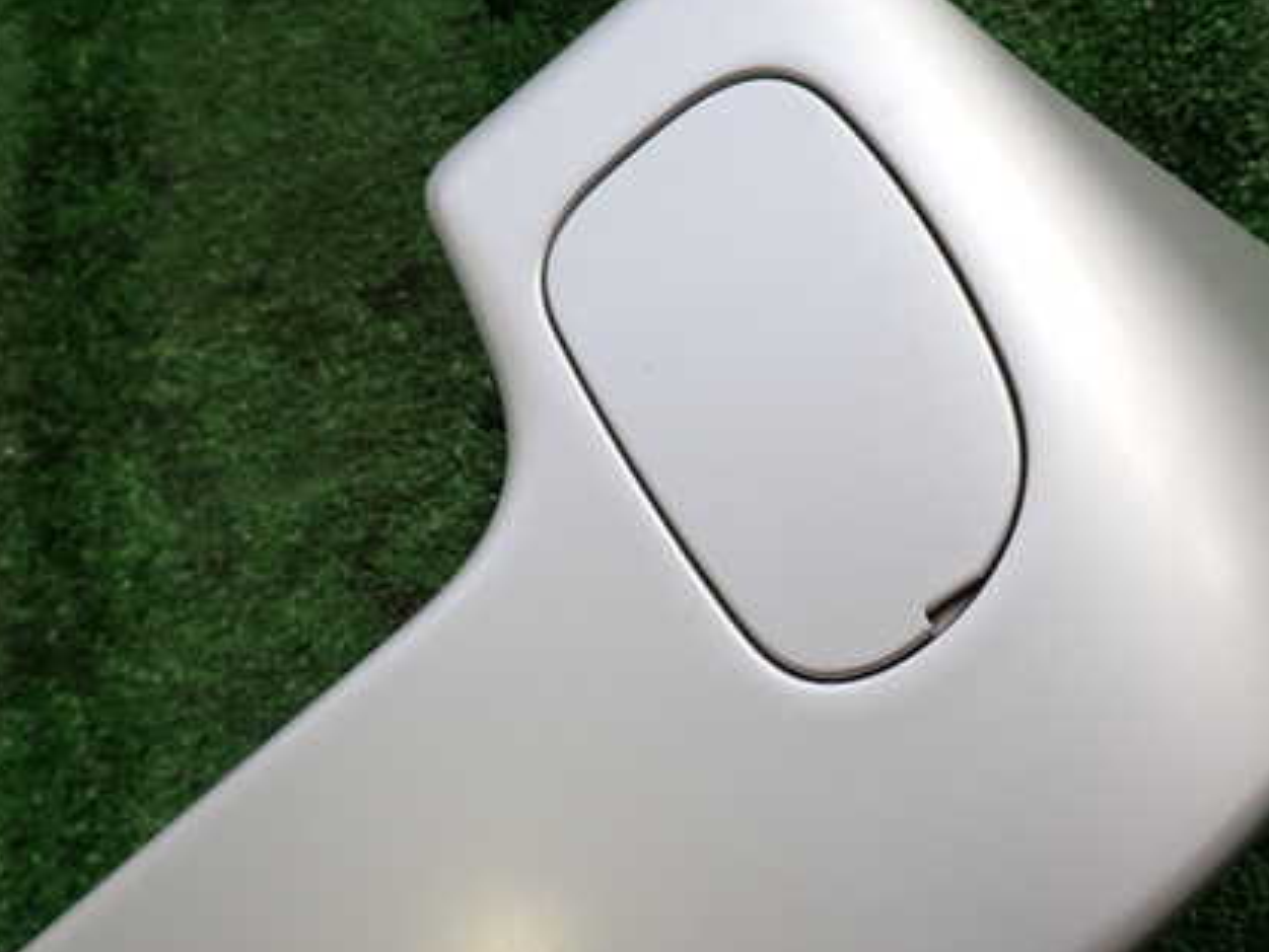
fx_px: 1320
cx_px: 697
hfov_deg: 51.3
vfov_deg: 39.6
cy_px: 529
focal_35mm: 36
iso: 100
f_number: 2.8
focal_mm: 4.5
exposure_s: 1/200
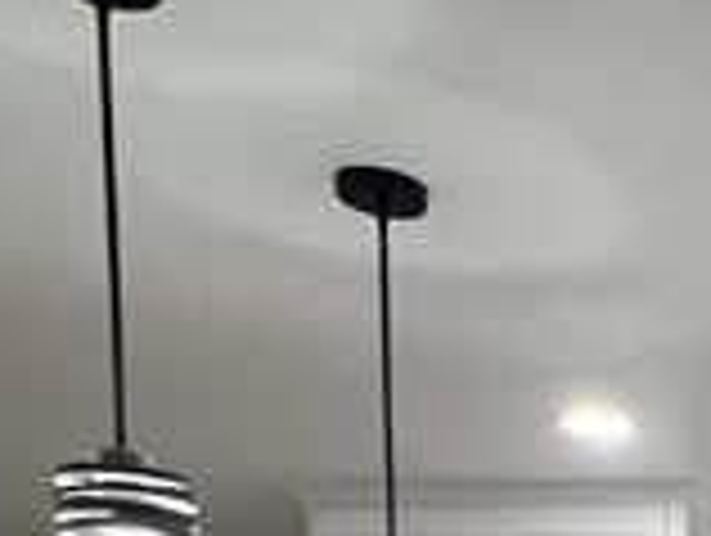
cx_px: 1148
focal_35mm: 84
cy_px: 1257
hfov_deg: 19.4
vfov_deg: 13.4
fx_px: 1728
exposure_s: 1/120
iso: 200
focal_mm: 1.57
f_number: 1.8
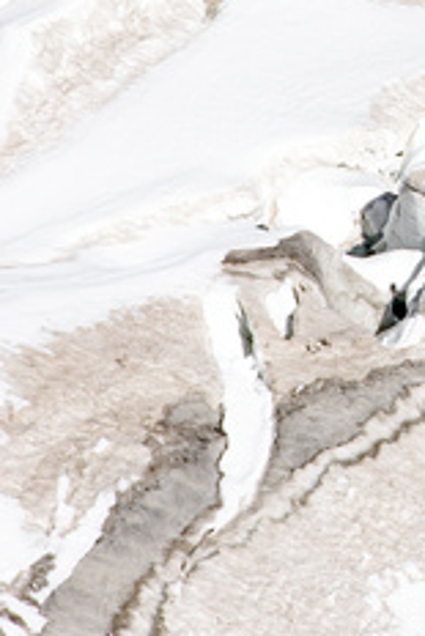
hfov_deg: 1.6
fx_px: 15223
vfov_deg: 2.4
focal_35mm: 861
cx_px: 818
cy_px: -40
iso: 100
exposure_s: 1/250
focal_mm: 200
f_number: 9
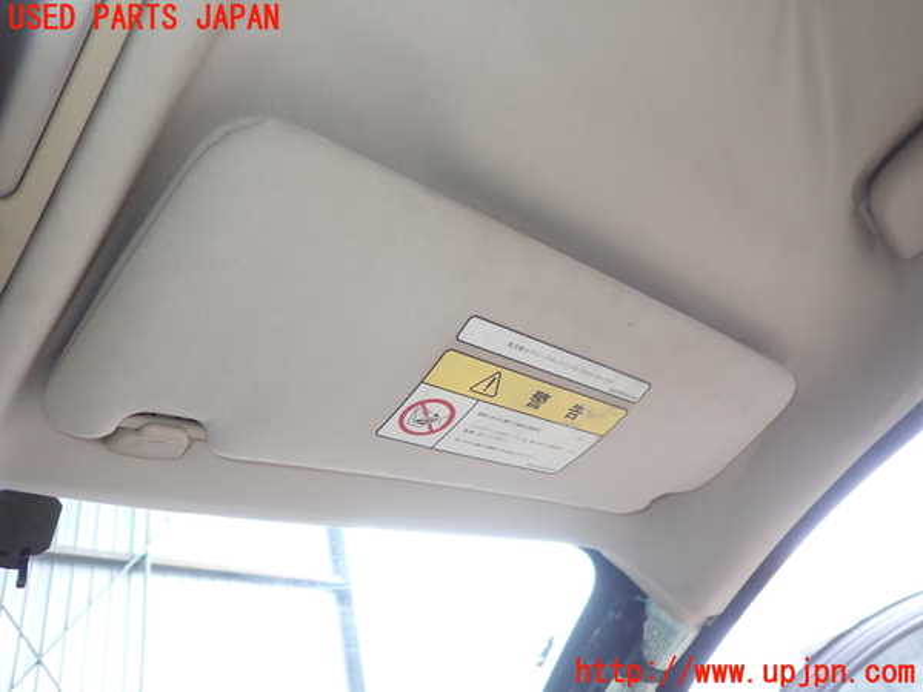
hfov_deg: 69.4
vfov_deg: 54.9
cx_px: 462
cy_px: 346
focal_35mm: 25
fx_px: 667
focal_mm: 4.5
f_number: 2
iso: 200
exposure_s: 1/50
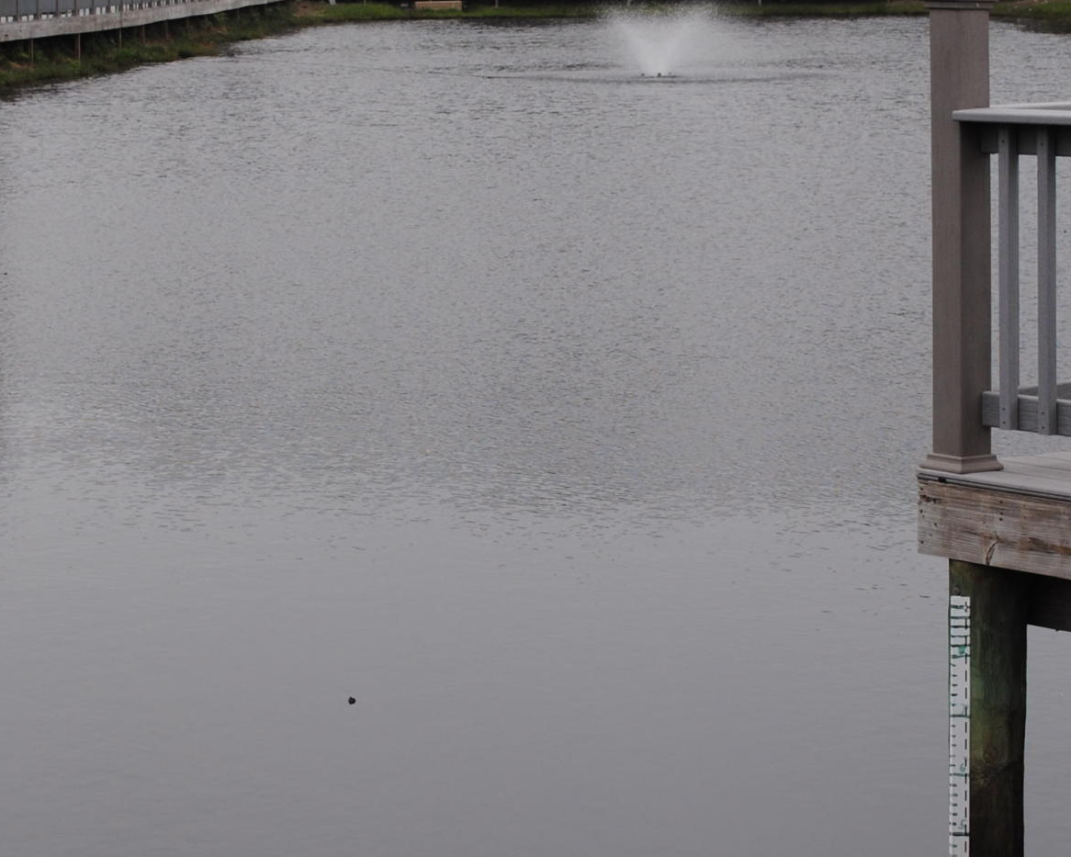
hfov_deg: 16.6
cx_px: 532
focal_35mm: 116
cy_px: 286
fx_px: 3677
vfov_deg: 13.3
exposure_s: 1/200
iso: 100
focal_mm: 32
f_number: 7.1
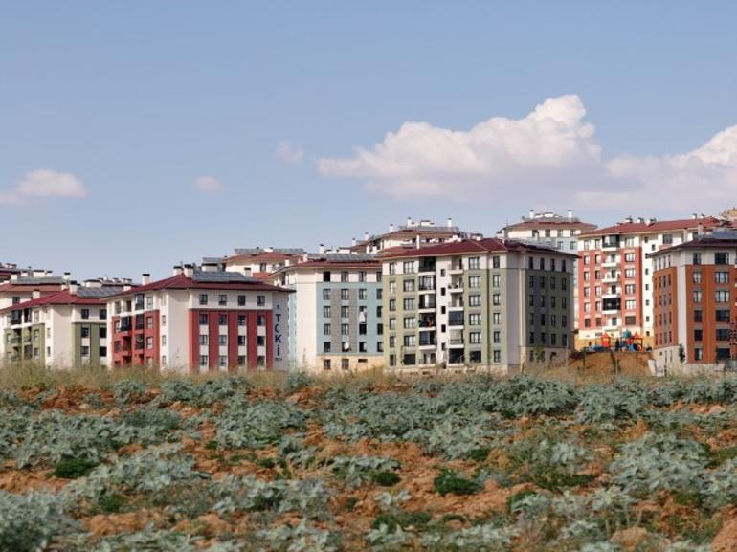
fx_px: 3533
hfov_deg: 11.9
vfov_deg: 8.9
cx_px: 368
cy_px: 276
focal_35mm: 166
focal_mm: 30.71
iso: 100
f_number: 3.4
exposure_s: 1/500
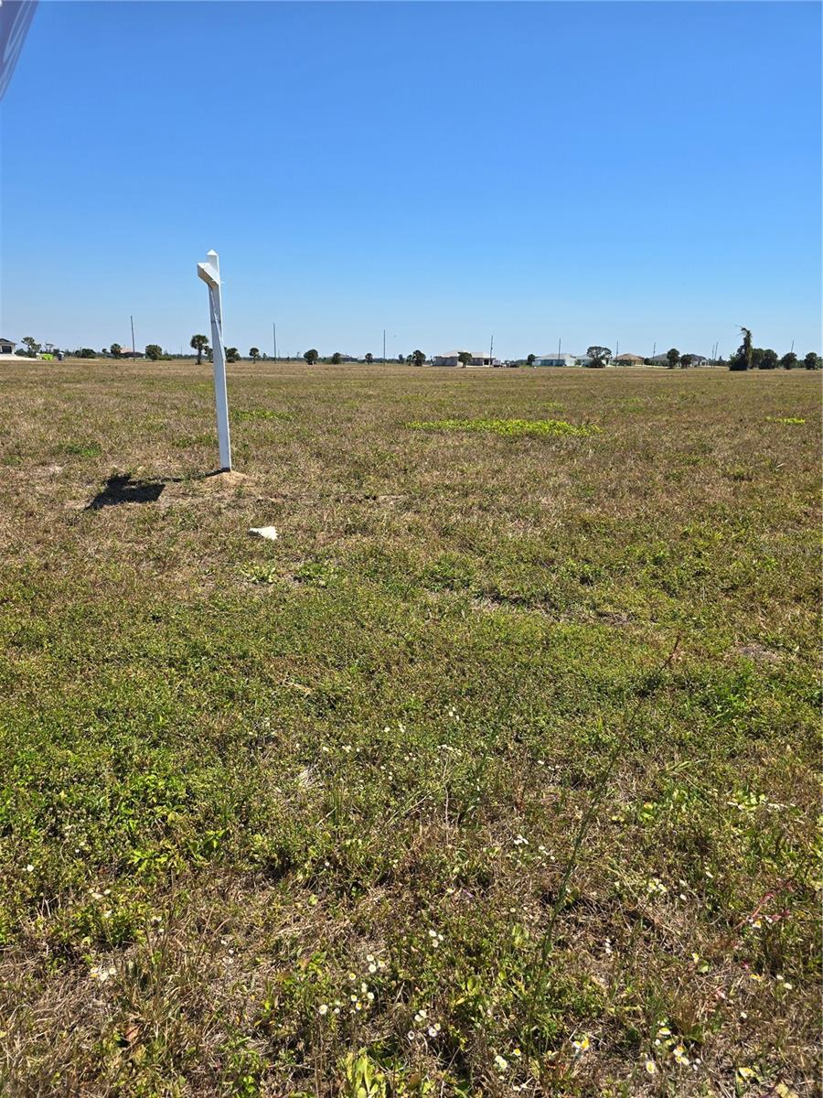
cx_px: 412
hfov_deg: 58.9
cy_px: 549
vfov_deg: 73.9
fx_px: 729
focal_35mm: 23
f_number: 1.7
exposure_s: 1/852
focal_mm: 6.3
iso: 12
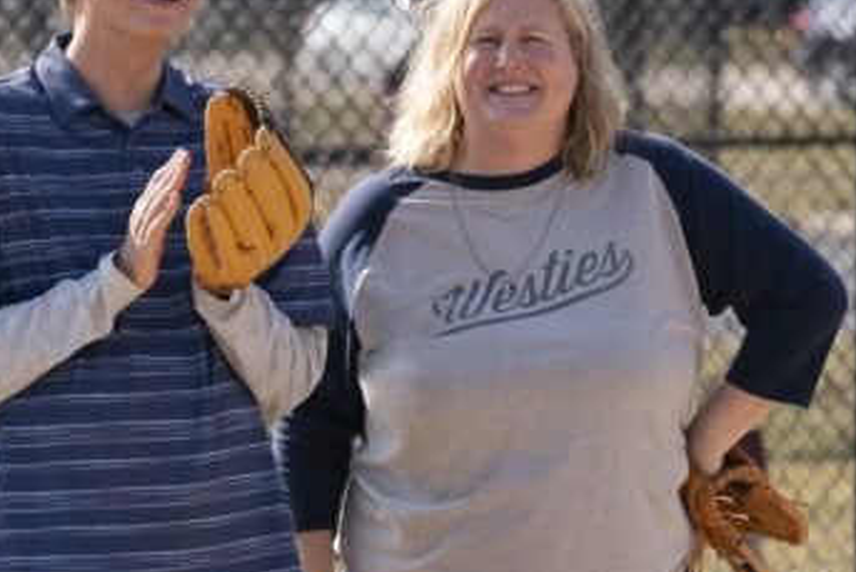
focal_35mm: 287
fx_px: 6827
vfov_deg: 4.8
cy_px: 358
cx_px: 322
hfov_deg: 7.2
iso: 200
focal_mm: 135
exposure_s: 1/1600
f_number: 4
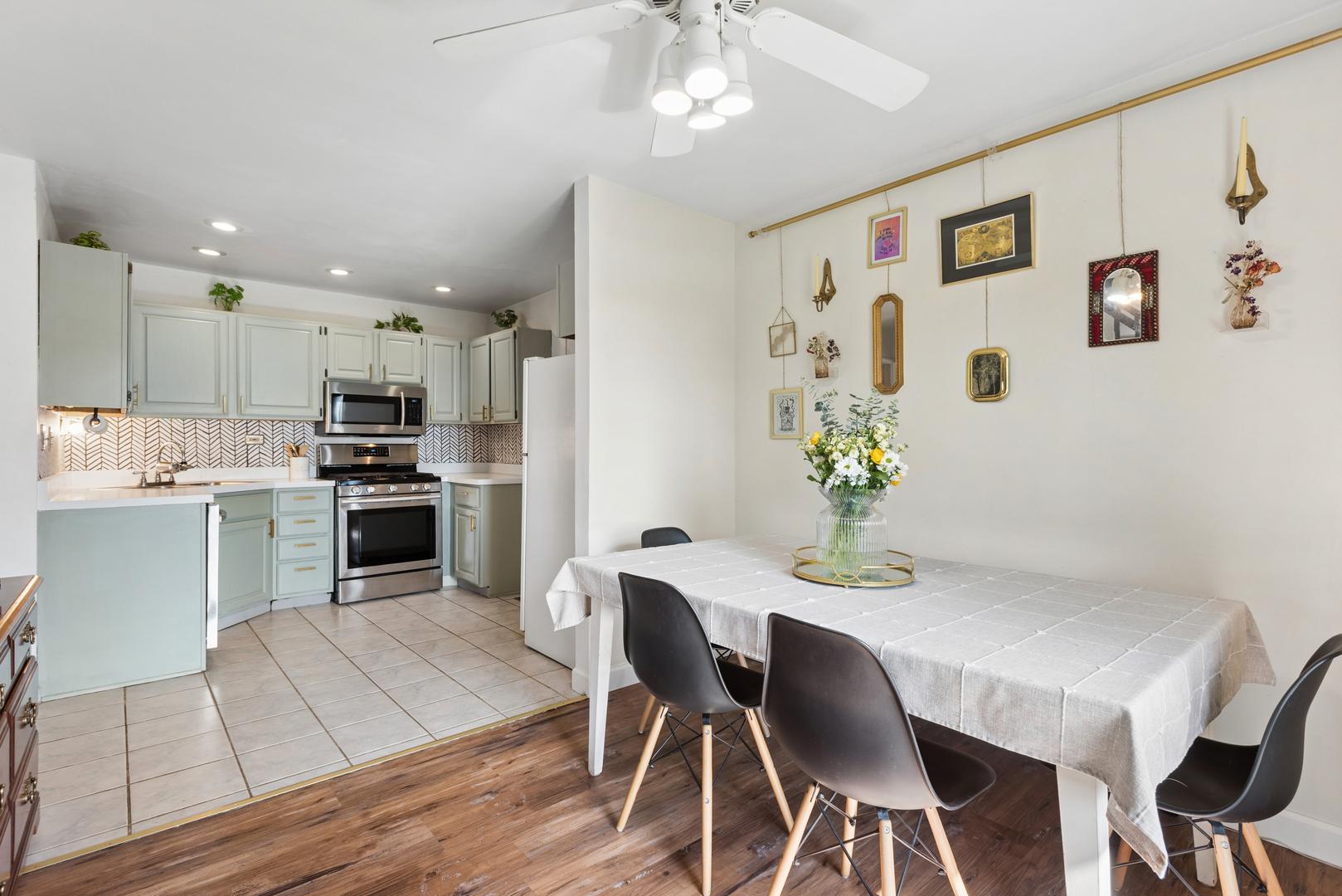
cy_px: 448
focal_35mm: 17
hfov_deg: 93.3
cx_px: 671
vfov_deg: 70.5
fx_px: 634
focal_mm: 17
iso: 400
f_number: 8
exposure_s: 1/15
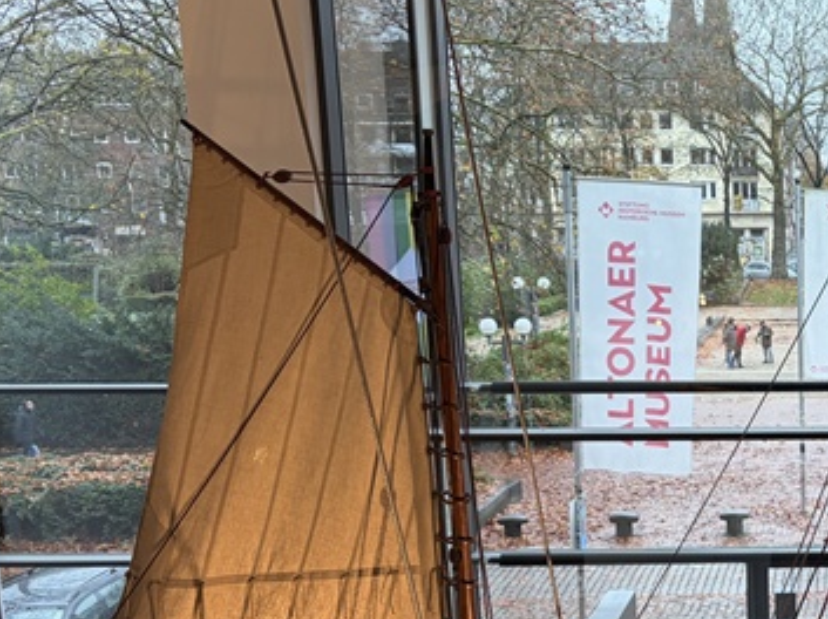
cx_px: 887
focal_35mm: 59
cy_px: 453
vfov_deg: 24.5
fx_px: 1410
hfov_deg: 29.8
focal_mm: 5.96
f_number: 1.6
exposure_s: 1/100
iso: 100
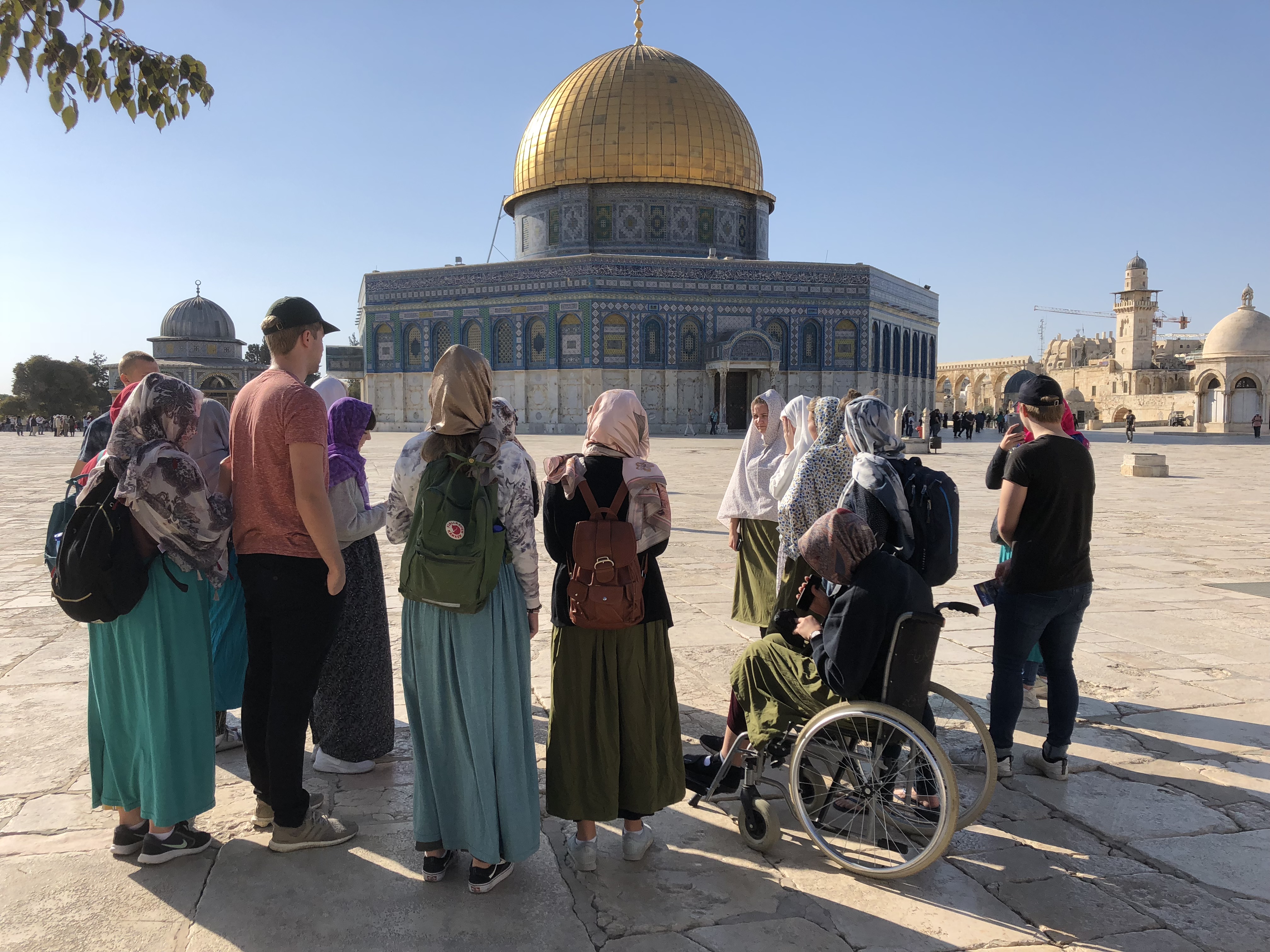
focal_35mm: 28
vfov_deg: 49.7
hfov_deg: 63.4
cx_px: 635
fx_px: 1027
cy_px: 476
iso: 20
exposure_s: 1/2088
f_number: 1.8
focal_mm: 3.99
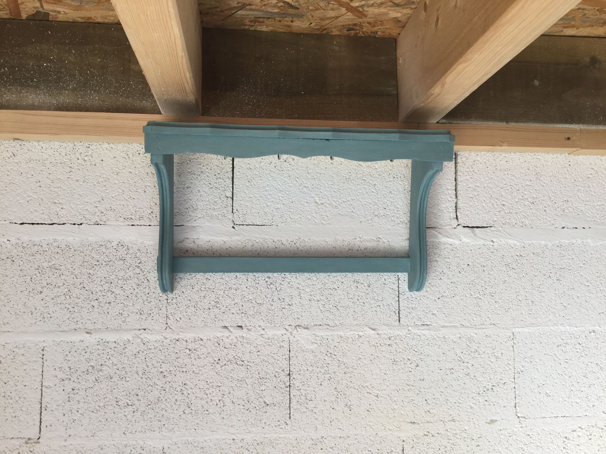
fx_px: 543
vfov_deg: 45.4
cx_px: 303
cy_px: 227
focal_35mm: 31
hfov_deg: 58.4
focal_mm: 3.3
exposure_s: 1/100
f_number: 2.4
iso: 50
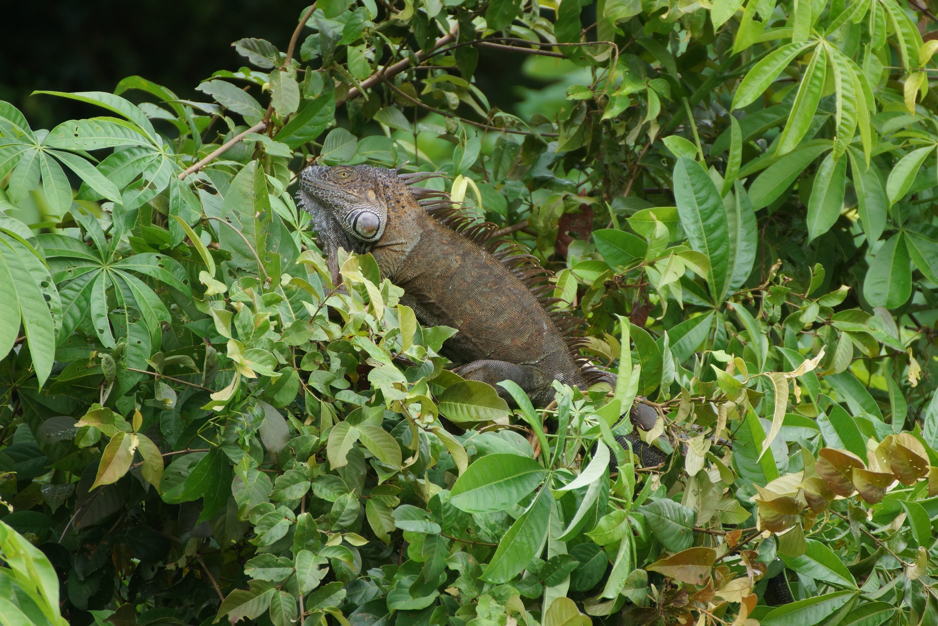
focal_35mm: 450
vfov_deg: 3.1
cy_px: 313
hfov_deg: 4.6
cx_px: 469
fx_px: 11725
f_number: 5.6
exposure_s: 1/100
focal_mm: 300
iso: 400
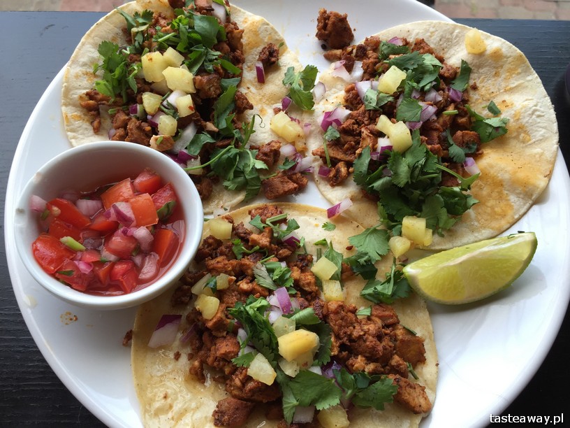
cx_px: 285
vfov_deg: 48.2
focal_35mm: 29
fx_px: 478
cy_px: 214
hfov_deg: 61.7
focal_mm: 4.15
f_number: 2.2
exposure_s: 1/50
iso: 32
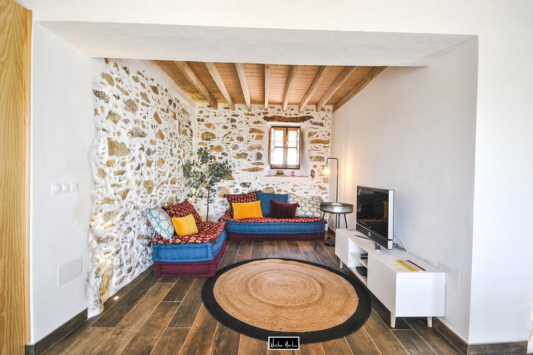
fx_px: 244
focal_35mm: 16
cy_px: 178
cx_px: 266
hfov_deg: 95.0
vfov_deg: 72.1
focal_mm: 11
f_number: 4.2
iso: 220
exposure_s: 1/30
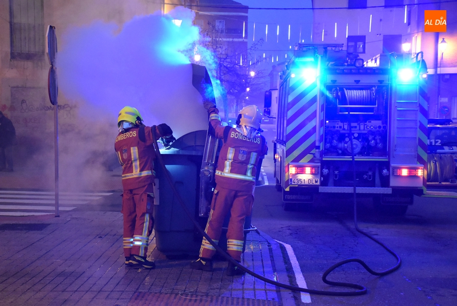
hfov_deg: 31.9
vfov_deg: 21.6
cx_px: 228
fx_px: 801
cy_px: 153
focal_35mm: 63
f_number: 4.5
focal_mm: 42
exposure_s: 1/60
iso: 6400
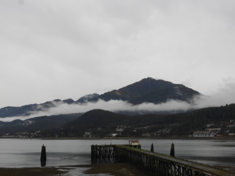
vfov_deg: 29.1
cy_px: 88
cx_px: 118
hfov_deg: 38.2
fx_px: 339
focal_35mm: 50
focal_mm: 9
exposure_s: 1/80
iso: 100
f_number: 4
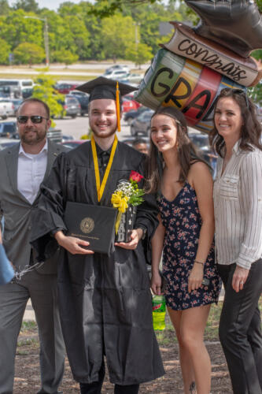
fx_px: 1147
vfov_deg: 19.5
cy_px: 197
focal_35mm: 105
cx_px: 131
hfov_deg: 13.0
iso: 200
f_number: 8
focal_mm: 70
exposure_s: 1/500
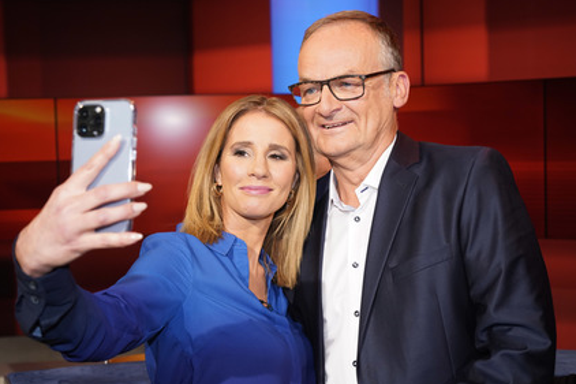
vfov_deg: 28.6
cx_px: 282
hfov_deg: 41.9
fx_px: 752
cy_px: 204
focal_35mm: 47
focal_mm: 44
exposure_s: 1/125
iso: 1600
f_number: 4.5
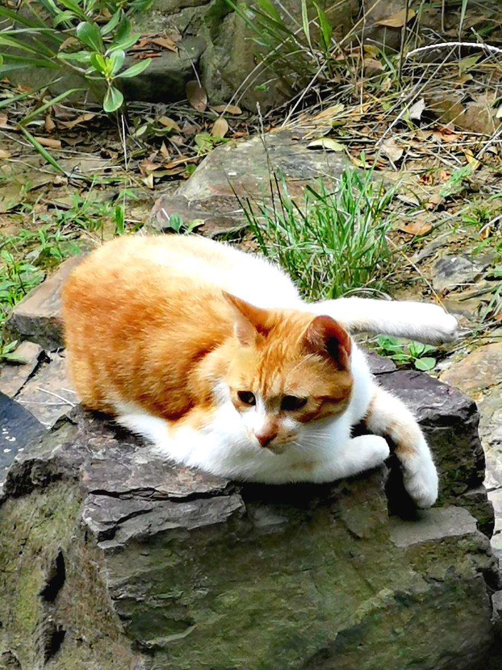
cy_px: 335
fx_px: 4583
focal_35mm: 237
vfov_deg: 8.4
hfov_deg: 6.3
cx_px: 251
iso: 50
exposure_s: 1/115
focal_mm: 7.48
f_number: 2.4
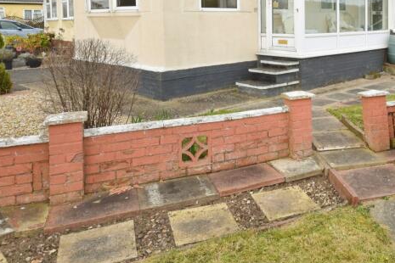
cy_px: 52
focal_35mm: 33
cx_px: 329
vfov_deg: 38.5
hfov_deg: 52.6
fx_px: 362
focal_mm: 10
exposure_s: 1/250
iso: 400
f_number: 8
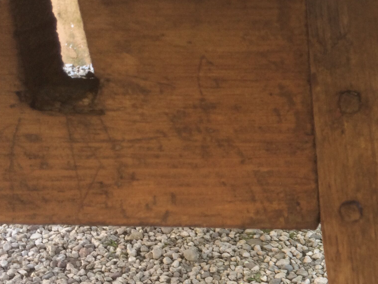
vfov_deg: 23.4
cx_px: 358
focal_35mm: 62
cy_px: 218
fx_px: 677
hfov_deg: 29.6
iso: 32
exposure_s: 1/50
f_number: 2.2
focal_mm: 4.15
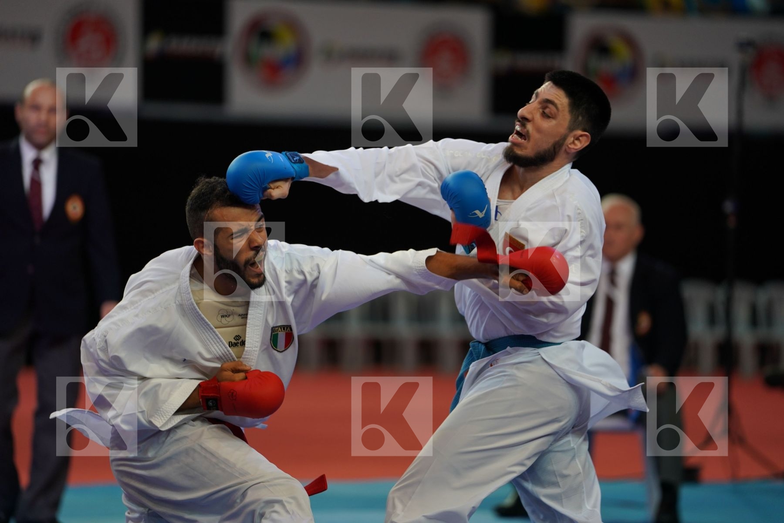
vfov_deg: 6.9
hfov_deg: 10.3
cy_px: 262
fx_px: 4355
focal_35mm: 200
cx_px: 392
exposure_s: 1/1000
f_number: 2.8
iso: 800
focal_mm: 200
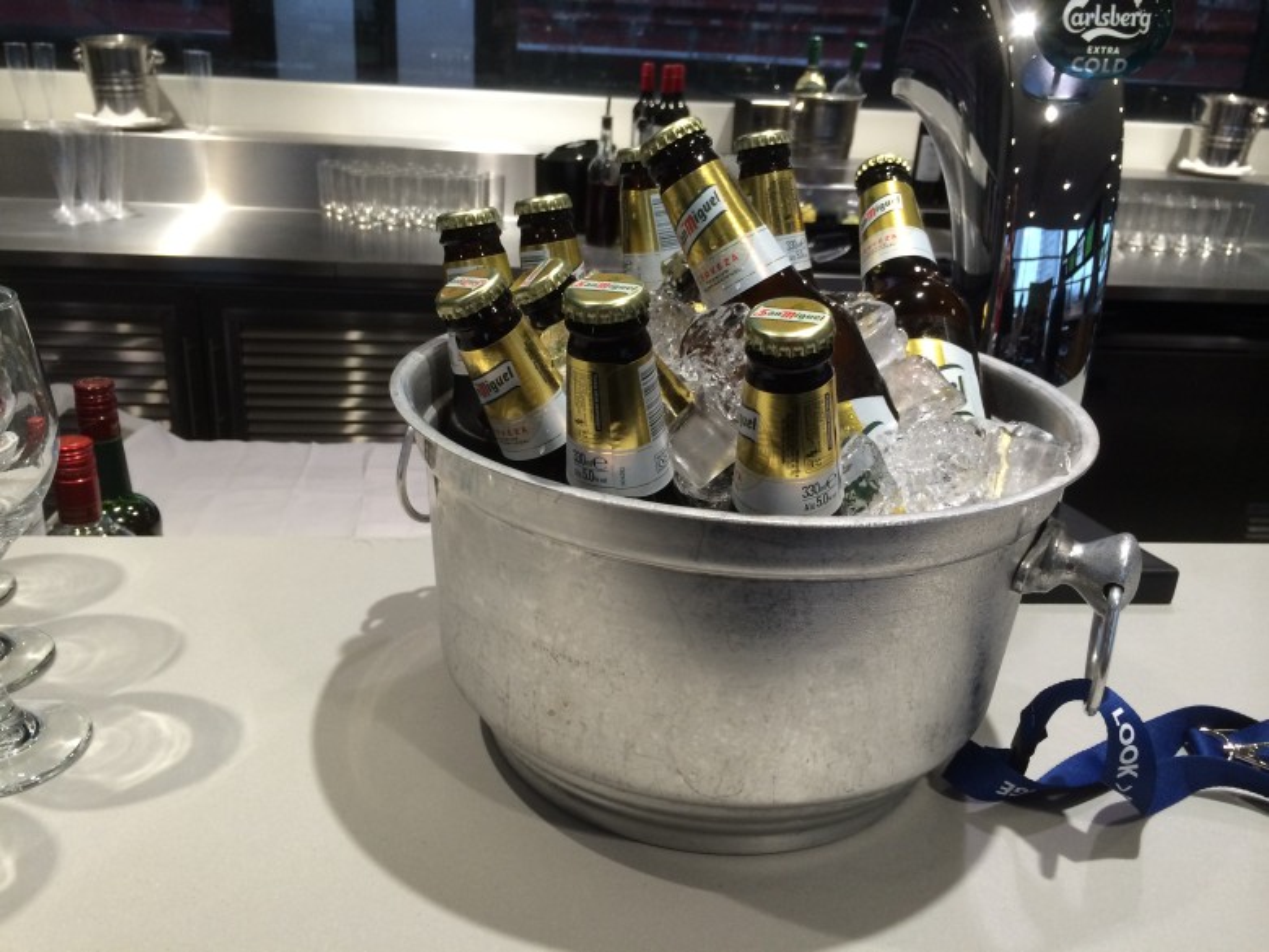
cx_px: 634
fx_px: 1100
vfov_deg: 46.8
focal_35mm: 30
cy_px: 476
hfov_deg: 60.0
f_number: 2.2
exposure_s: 1/30
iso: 64
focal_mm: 4.12
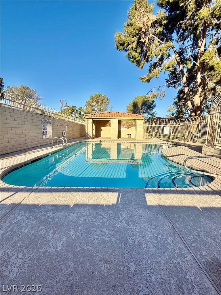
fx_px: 119
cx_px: 110
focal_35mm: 14
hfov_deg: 85.7
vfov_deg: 102.1
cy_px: 148
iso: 64
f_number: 2.2
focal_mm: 2.22
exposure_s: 1/726
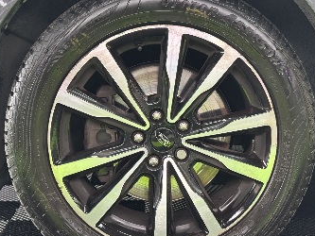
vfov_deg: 22.6
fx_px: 592
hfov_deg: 29.8
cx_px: 153
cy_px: 131
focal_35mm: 65
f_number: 1.6
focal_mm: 5.96
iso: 250
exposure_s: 1/33
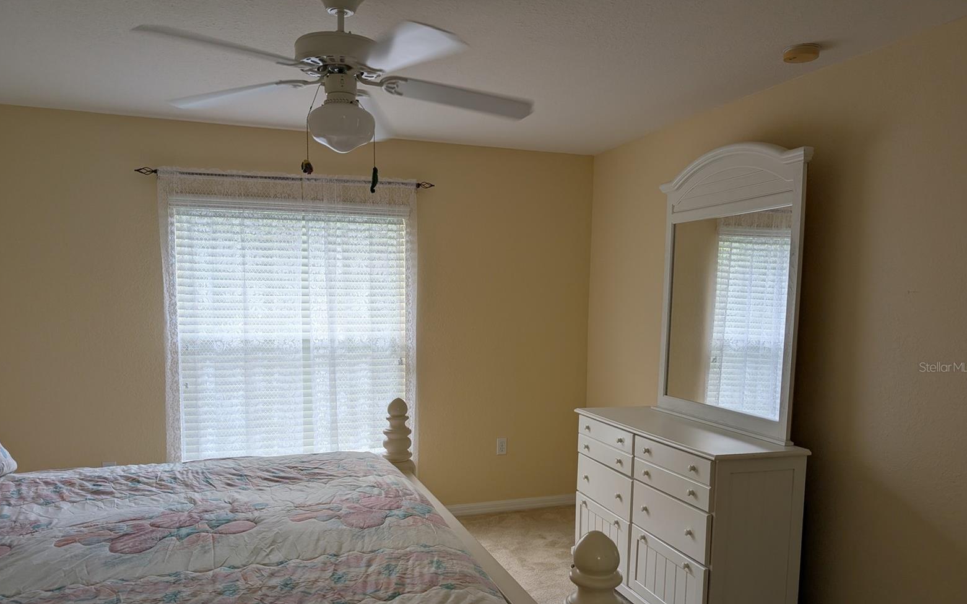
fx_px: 685
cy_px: 367
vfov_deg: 47.3
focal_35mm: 26
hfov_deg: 70.4
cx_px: 484
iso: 23
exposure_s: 1/70.4
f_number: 1.68
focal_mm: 6.9
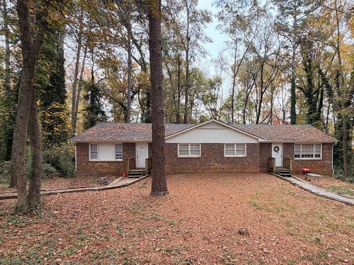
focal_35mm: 19
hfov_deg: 83.0
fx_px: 194
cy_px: 145
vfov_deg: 68.5
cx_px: 223
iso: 64
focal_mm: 2.22
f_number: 2.2
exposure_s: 1/128
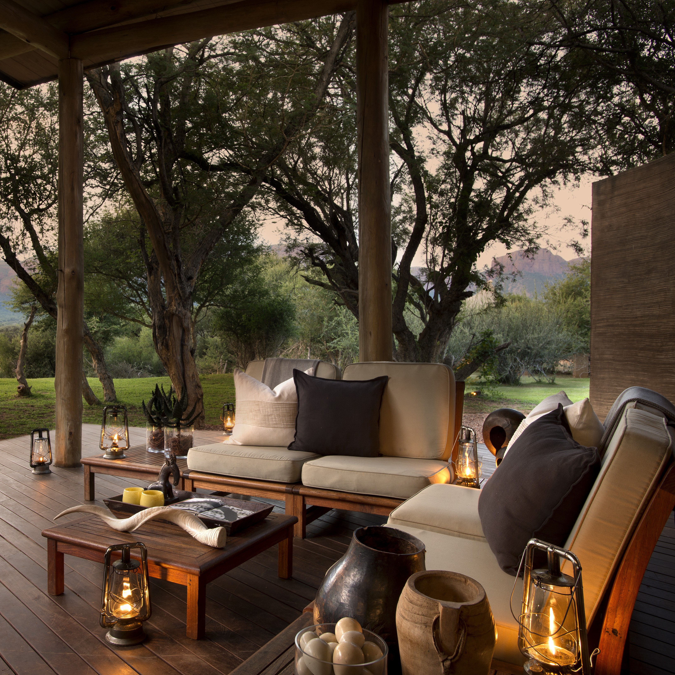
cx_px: 207
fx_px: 860
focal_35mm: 39
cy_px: 332
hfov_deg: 42.1
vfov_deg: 42.8
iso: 200
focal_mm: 30
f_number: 9.5
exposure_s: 1.5
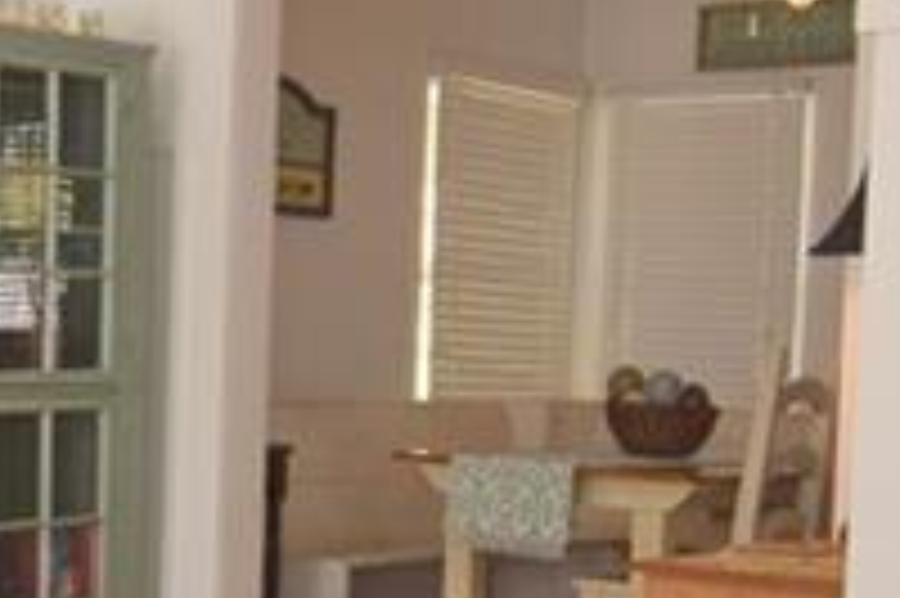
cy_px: 454
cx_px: -148
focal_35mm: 88
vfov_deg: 15.4
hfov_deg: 21.6
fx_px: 2205
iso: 220
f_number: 5.6
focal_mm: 11.5
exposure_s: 1/125
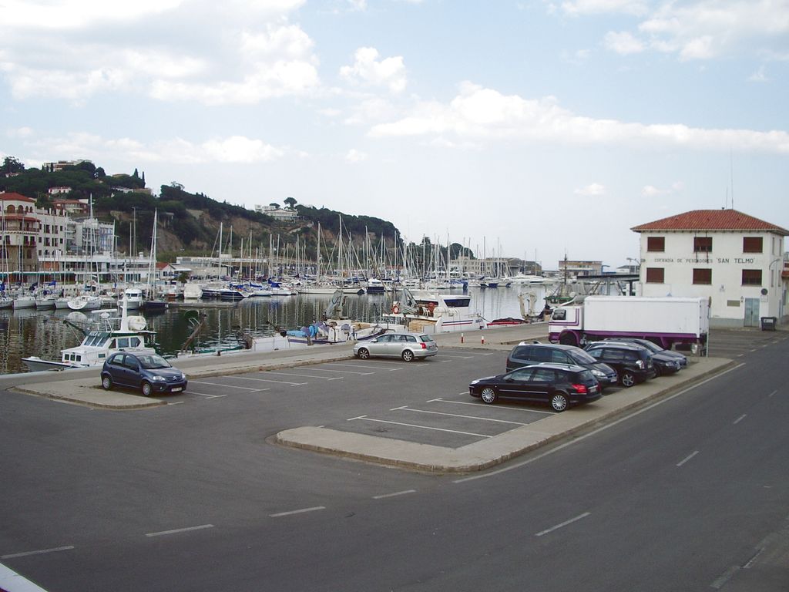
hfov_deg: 52.6
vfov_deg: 40.7
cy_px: 296
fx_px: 798
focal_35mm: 35
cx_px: 394
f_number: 4.3
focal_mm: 5.8
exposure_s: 1/250
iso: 50
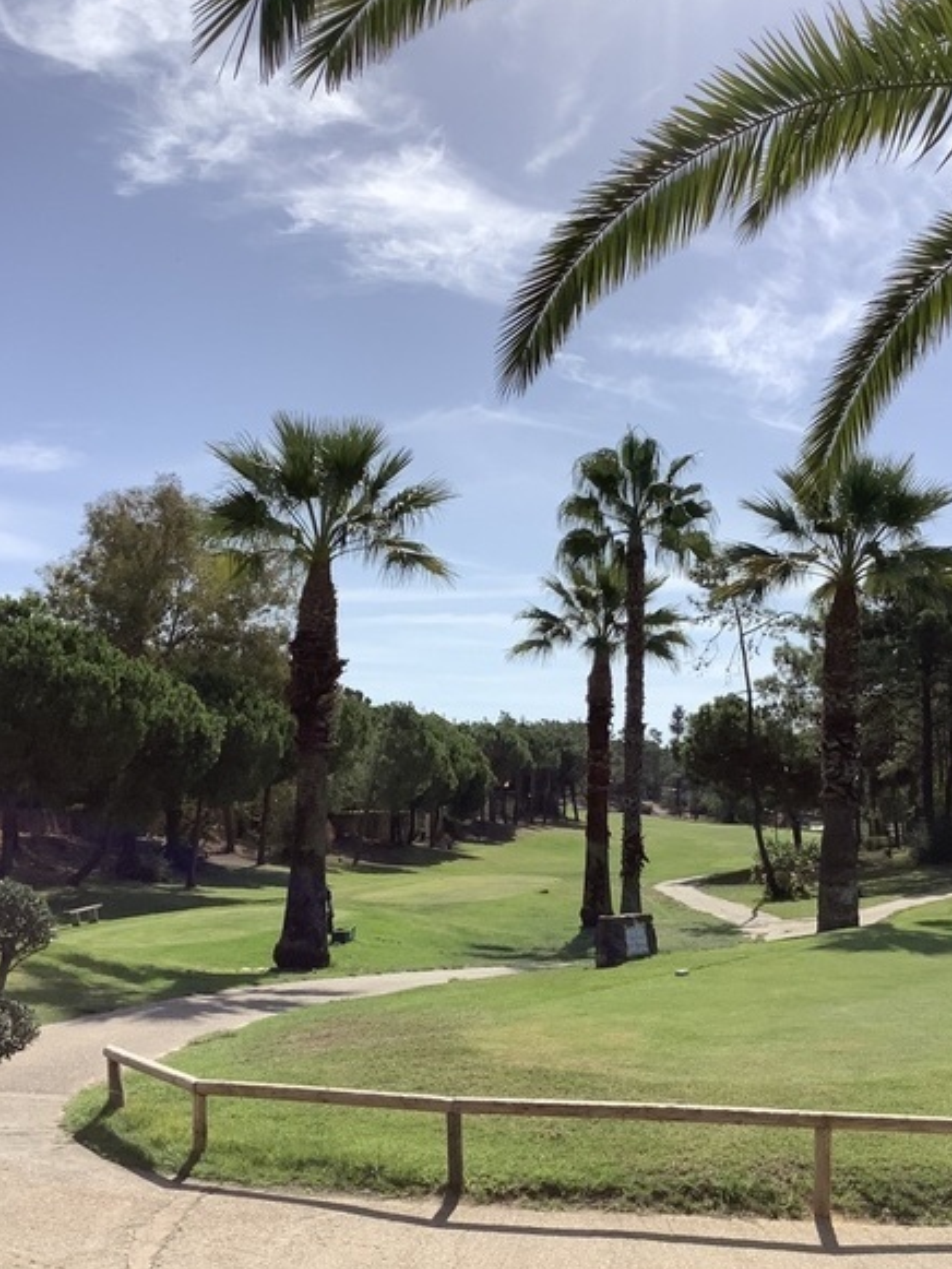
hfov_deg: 35.1
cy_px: 788
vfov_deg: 45.4
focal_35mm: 41
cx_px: 485
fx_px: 1503
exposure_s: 1/2331
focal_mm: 3.3
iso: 25
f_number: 2.4
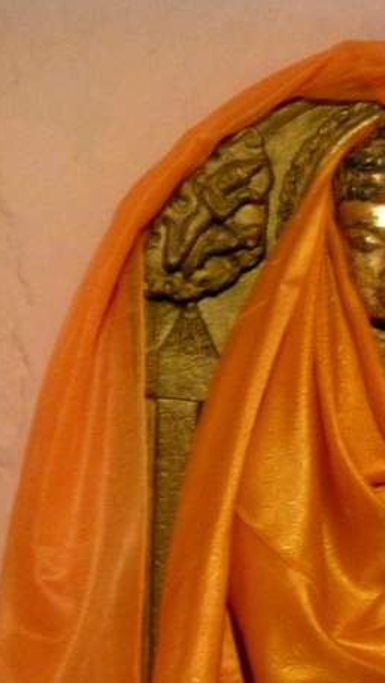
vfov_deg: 5.3
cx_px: 382
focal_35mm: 407
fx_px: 7378
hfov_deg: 3.0
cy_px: 594
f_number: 5.6
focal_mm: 38.2
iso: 640
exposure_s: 1/4
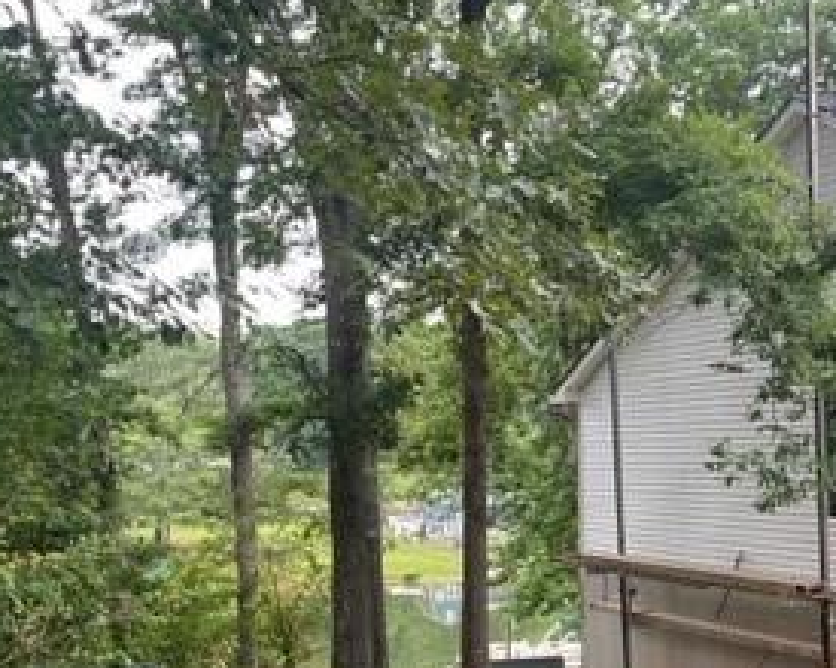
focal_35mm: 59
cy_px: 613
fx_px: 1460
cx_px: 228
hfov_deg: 31.5
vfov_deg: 25.0
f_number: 1.6
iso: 32
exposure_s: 1/172
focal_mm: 5.1
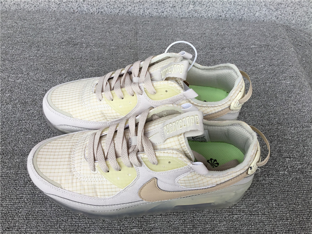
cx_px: 156
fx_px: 279
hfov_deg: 58.4
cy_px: 117
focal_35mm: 31
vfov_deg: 45.4
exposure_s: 1/201
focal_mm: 3.3
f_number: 2.4
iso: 25
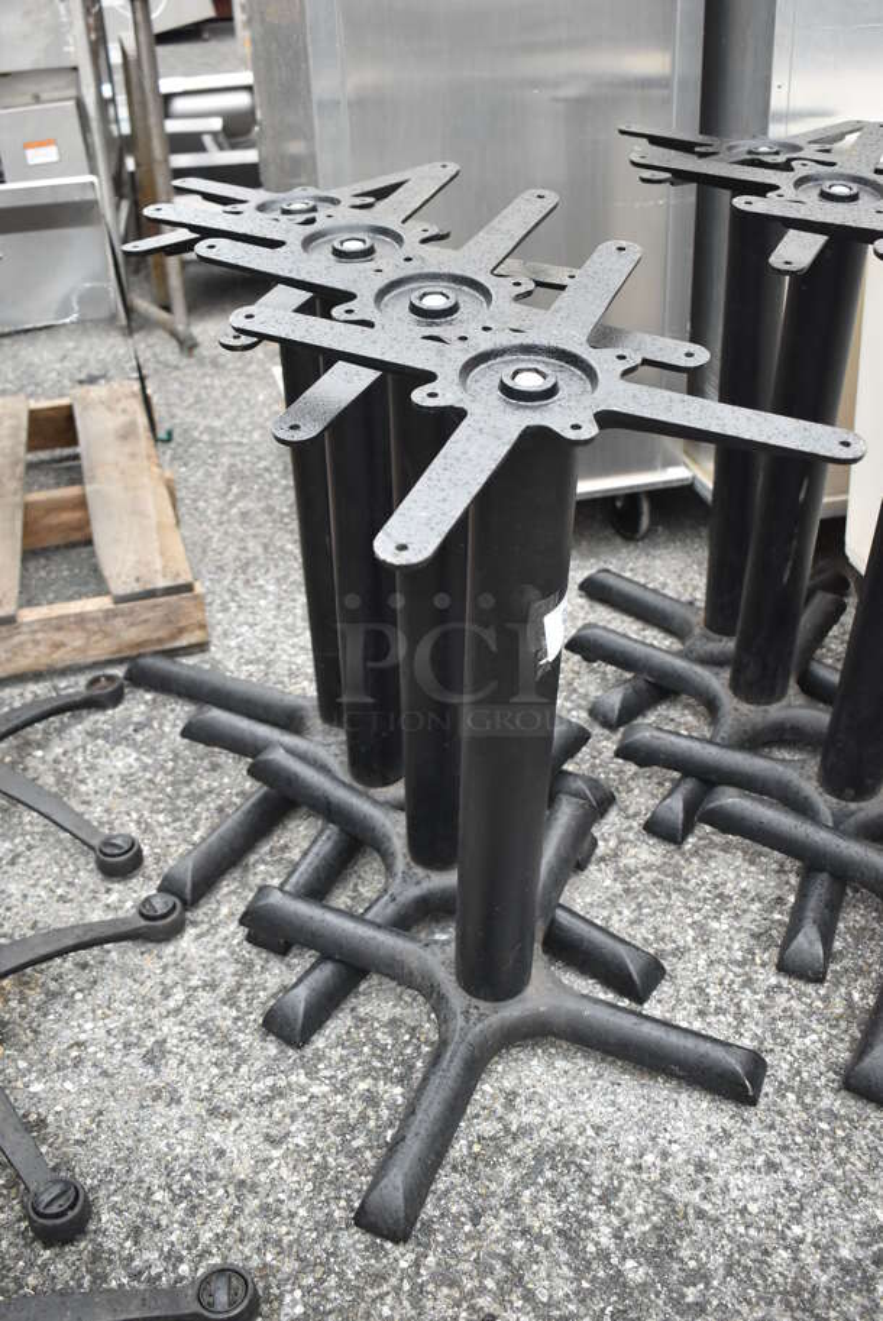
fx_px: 1322
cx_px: 442
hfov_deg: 36.9
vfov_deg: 53.1
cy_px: 660
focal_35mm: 36
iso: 800
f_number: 4
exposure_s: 1/160
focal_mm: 24
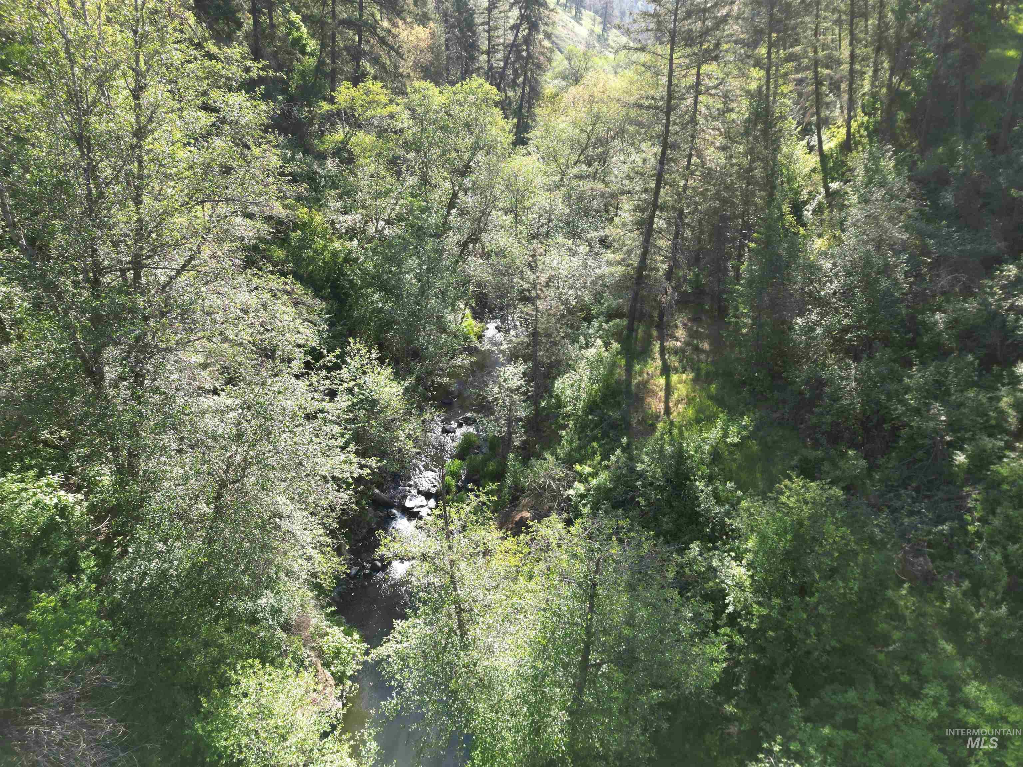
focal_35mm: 24
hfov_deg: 71.6
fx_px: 709
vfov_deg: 56.8
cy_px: 384
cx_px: 512
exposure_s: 1/500
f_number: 1.7
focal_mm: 6.72
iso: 120
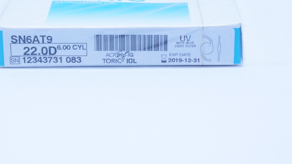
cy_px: -1
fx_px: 789
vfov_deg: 11.8
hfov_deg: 20.9
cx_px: 118
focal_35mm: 102
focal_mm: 37
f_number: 4.5
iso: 800
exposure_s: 1/250
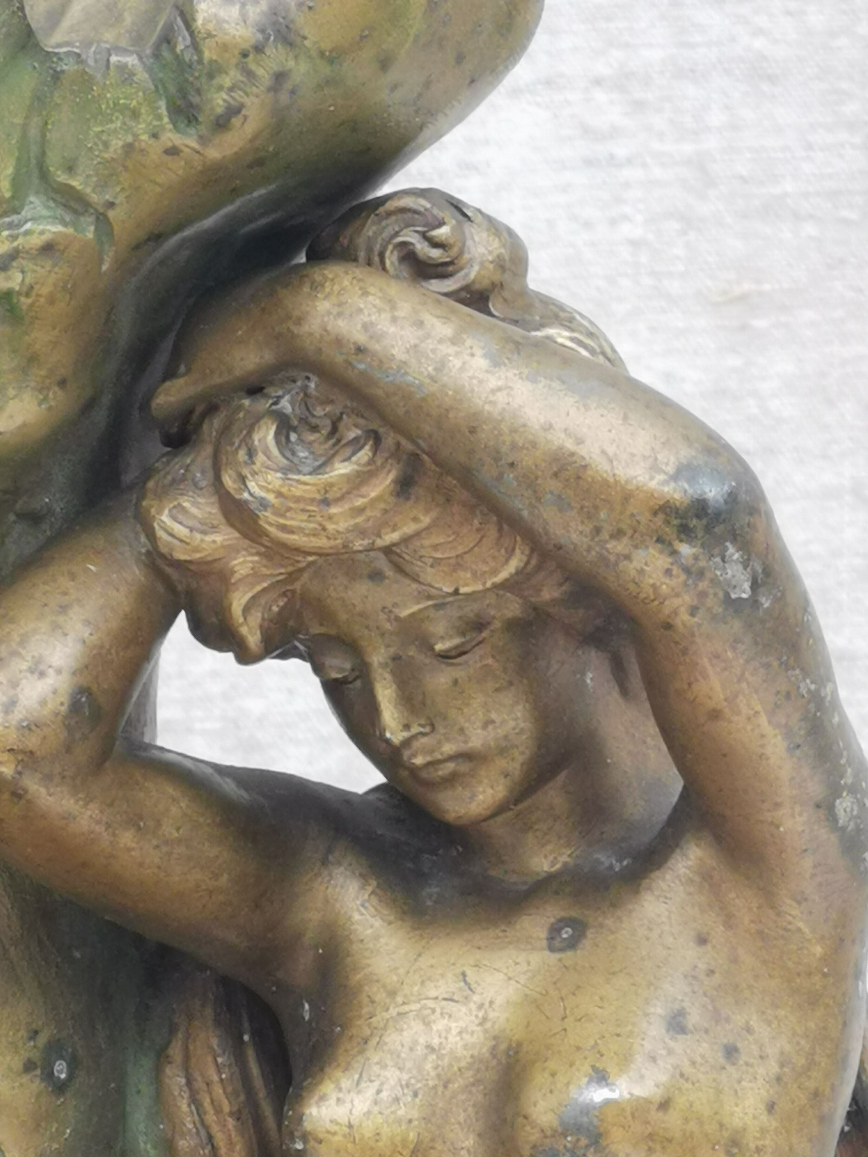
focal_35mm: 254
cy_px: 578
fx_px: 8492
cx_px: 434
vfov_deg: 7.8
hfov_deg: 5.9
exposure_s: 1/120
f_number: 2.4
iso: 80
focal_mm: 7.48
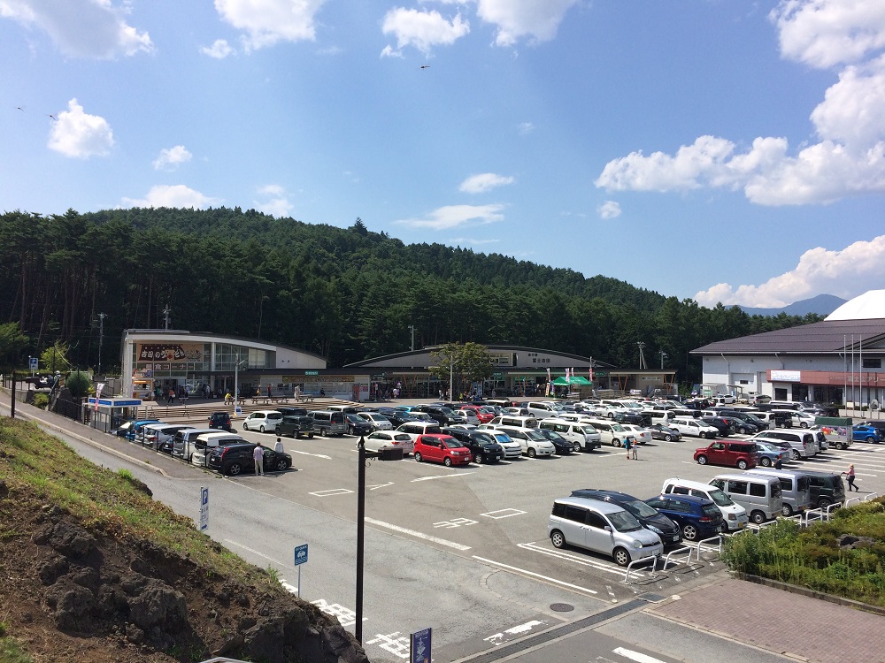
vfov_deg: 48.2
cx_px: 442
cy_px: 332
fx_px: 741
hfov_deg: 61.7
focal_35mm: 29
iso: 32
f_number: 2.2
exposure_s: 1/2740
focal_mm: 4.15
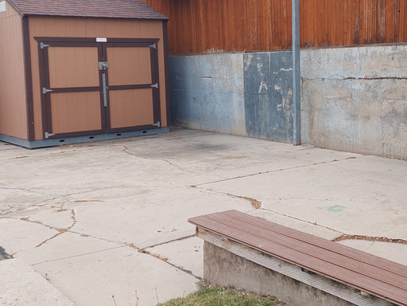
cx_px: 266
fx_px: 564
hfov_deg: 39.3
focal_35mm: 48
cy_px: 104
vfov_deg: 30.1
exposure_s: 1/871
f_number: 1.8
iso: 40
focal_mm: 5.23
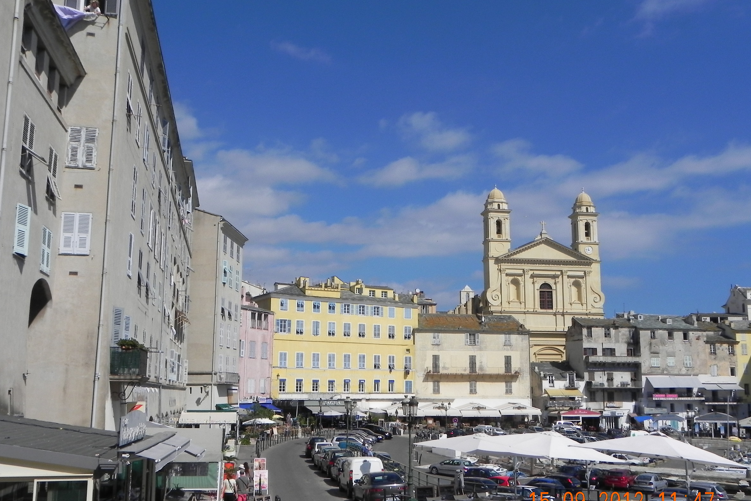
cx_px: 380
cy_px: 274
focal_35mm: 35
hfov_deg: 54.4
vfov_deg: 37.8
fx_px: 730
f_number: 8
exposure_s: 1/655
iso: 160
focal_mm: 5.9
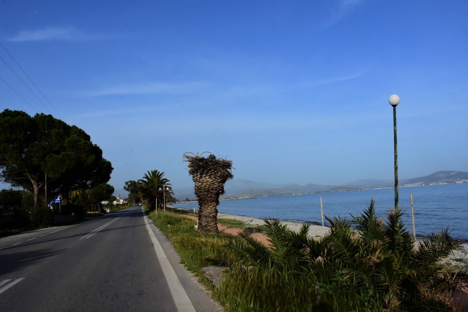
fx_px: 351
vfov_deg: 47.9
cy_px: 156
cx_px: 234
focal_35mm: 27
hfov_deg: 67.4
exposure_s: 1/1000
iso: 1000
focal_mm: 18
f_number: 16
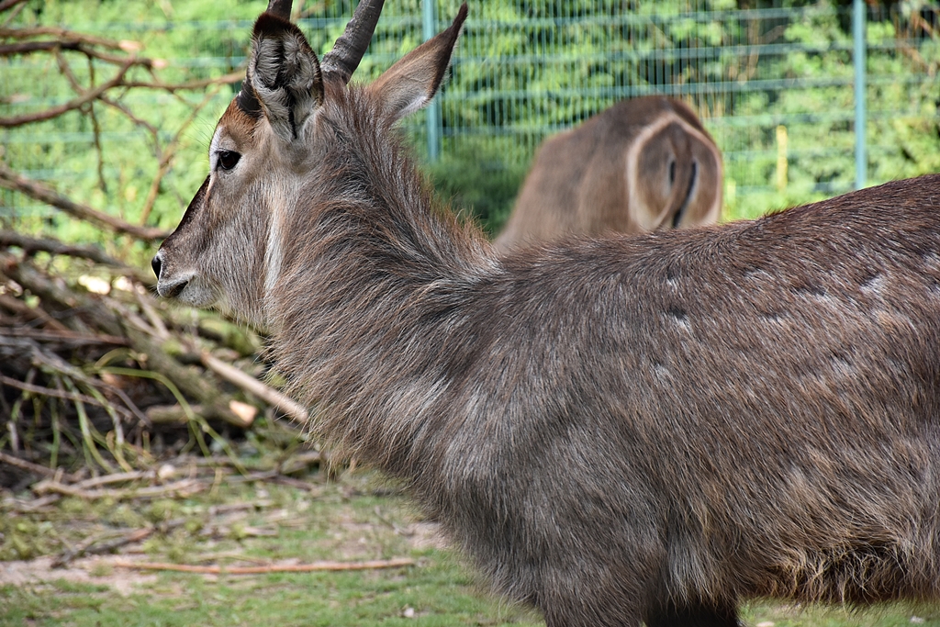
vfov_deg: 6.5
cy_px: 314
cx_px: 470
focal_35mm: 210
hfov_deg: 9.8
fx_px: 5484
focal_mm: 140
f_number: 5.6
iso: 800
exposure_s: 1/640
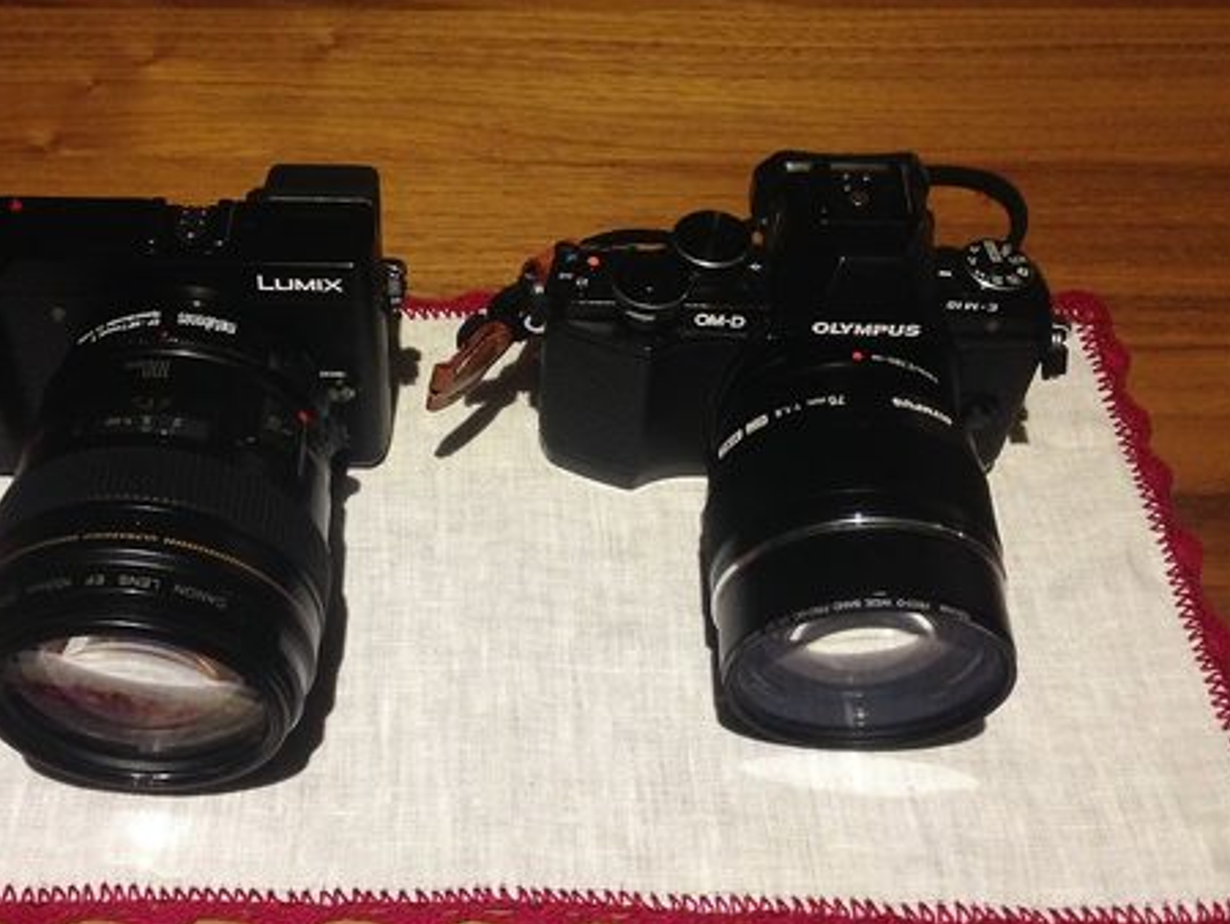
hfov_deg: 42.5
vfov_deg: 32.9
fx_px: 1564
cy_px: 457
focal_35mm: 44
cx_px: 448
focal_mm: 4.12
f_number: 2.4
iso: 200
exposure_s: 1/20
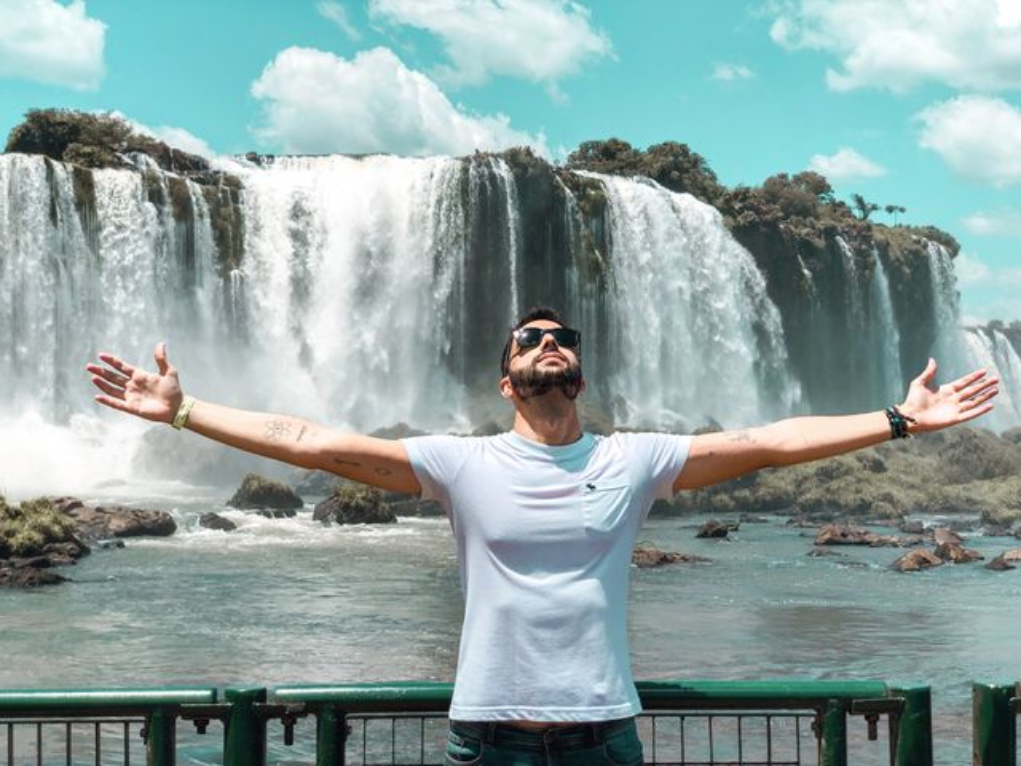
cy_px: 383
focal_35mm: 52
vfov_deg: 28.0
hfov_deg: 36.8
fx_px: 1534
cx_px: 510
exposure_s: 1/1800
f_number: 2.4
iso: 16
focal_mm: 6
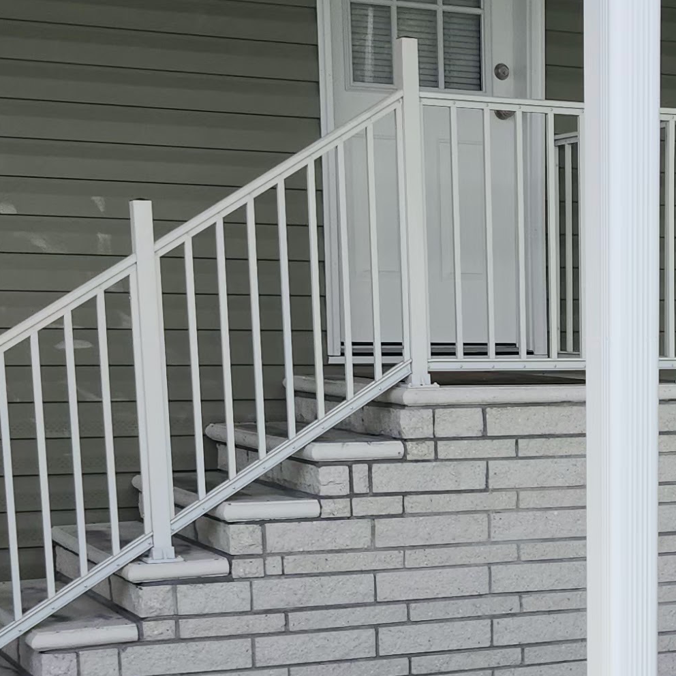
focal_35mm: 82
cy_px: 653
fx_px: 1812
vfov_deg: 20.5
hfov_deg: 20.4
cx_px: 681
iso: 25
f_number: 1.8
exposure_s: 1/406
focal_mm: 5.54
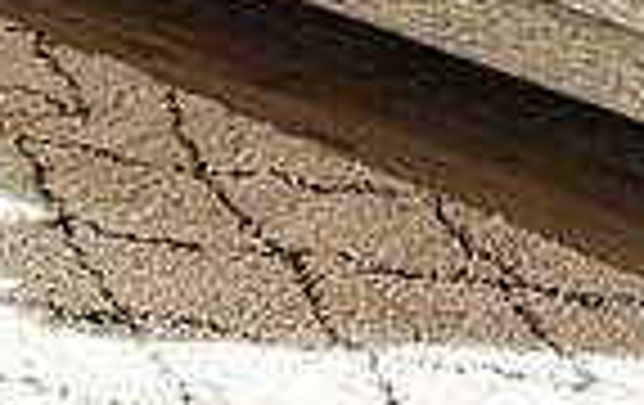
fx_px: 3201
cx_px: -23
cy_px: -574
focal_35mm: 182
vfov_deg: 6.8
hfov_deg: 11.4
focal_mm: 24
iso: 100
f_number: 4
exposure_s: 1/100
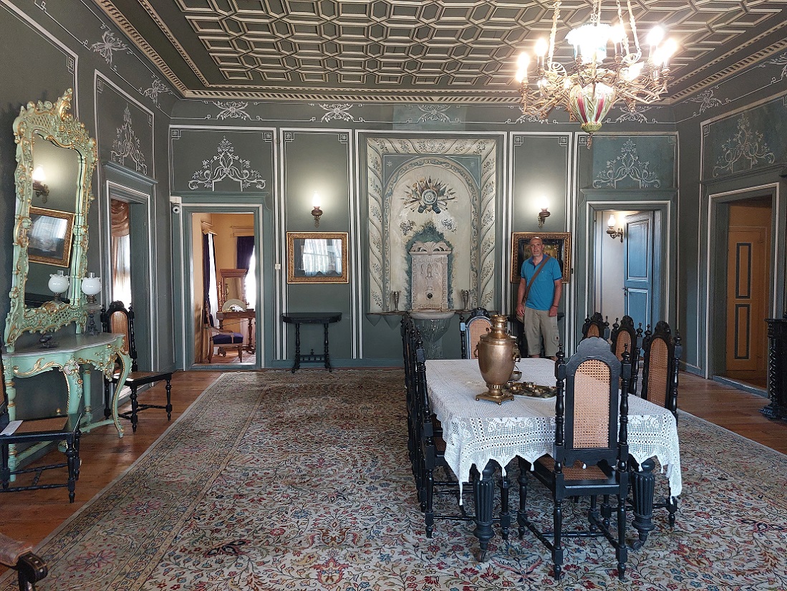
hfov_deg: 71.6
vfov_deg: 56.8
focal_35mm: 24
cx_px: 394
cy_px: 296
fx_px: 546
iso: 400
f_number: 1.8
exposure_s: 1/50
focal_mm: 5.23
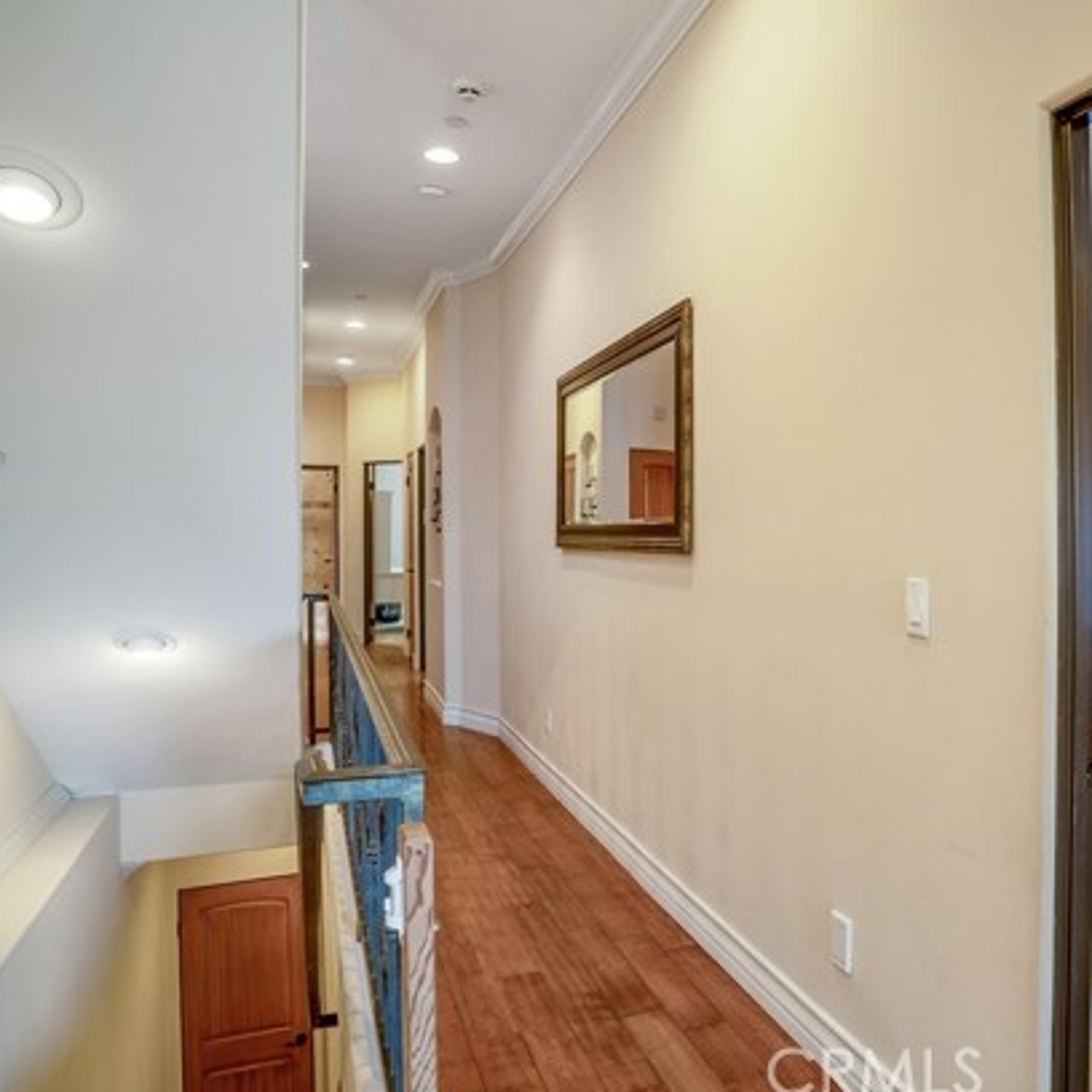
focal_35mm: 24
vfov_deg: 65.0
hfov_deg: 62.4
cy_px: 539
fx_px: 857
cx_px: 776
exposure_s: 1/160
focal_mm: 18
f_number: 8
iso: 200
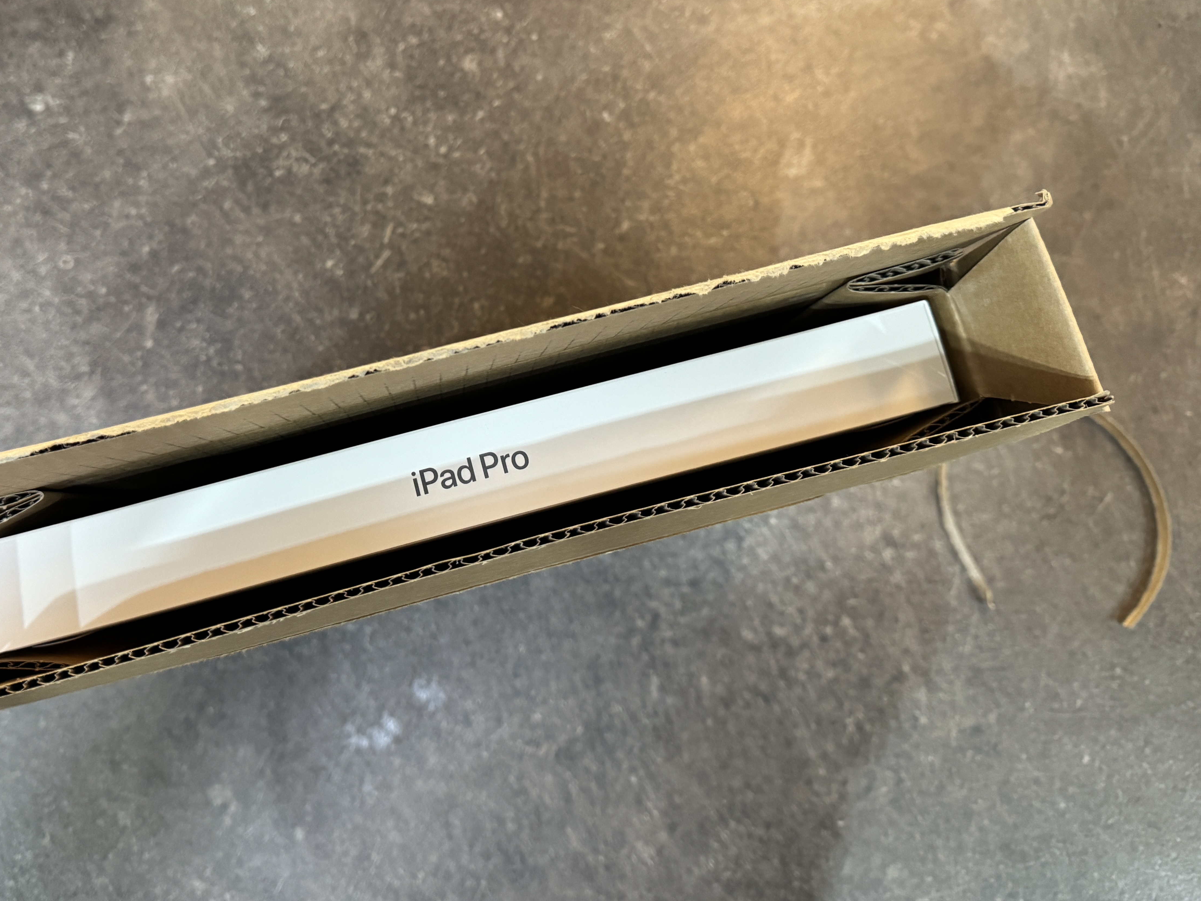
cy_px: 327
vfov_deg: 45.0
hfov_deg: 57.8
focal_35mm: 31
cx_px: 465
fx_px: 1076
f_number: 1.78
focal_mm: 6.76
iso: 400
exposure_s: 1/60
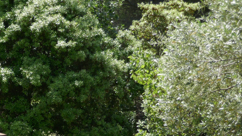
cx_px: -38
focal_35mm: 104
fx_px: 667
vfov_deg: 11.5
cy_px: 143
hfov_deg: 19.5
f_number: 3.7
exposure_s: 1/400
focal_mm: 14.1
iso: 125
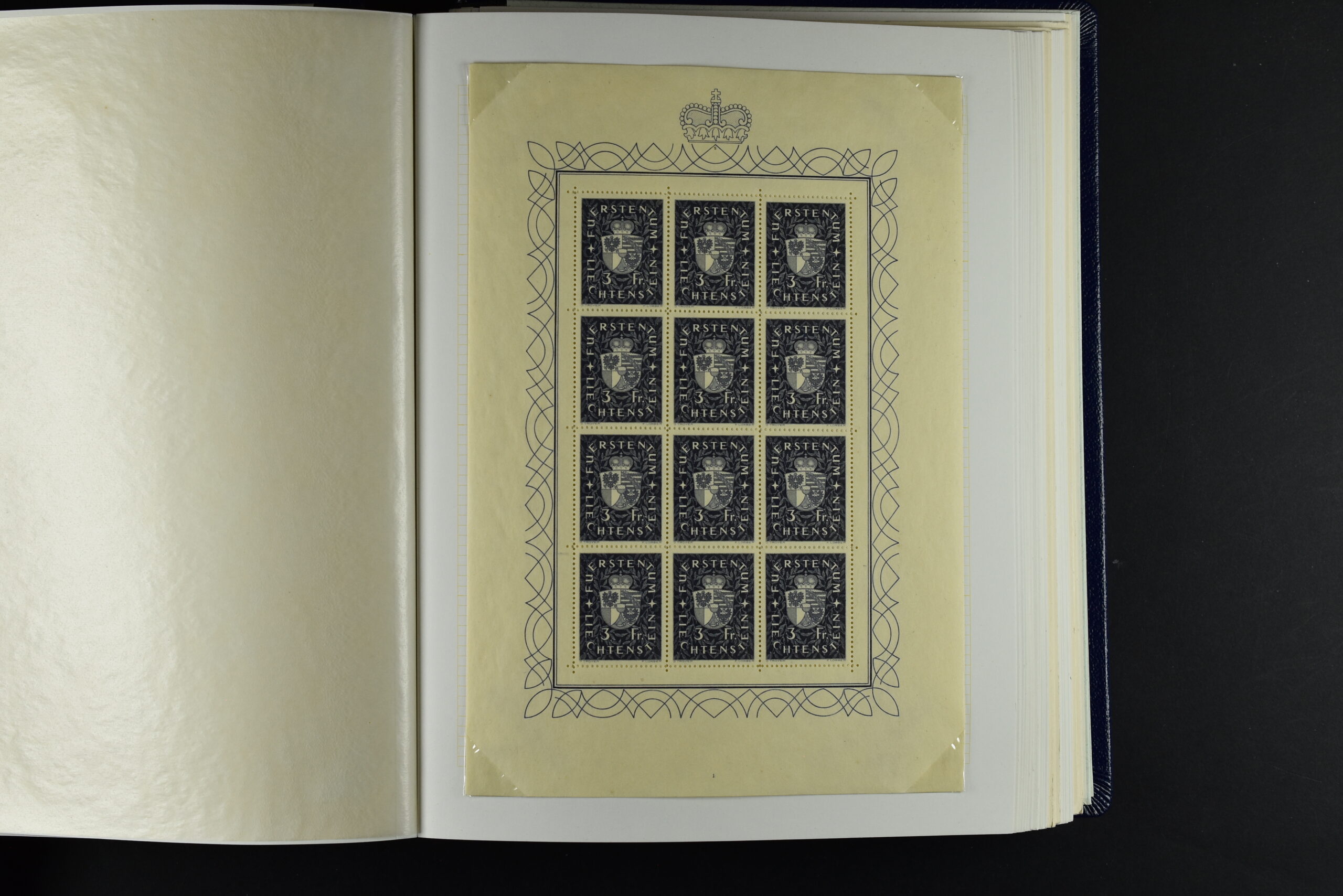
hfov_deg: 33.4
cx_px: 672
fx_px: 2239
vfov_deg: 22.6
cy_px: 448
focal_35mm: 60
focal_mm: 40
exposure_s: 1/250
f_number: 8
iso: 400
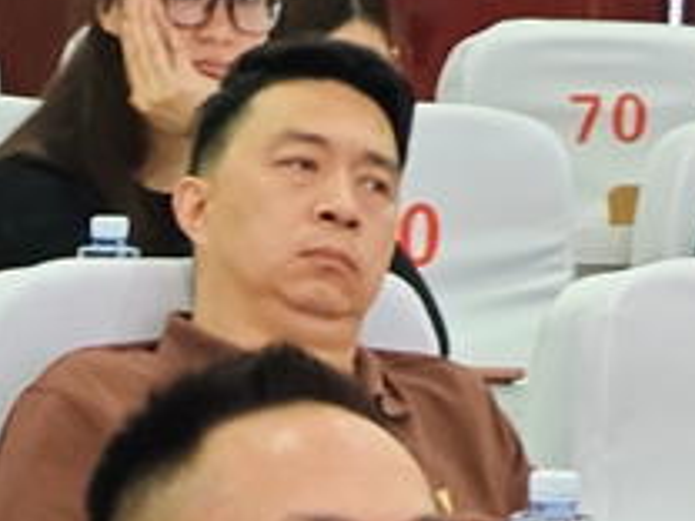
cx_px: -90
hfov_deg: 7.3
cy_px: 887
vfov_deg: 5.4
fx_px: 5421
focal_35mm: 270
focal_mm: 10.1
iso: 2500
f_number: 2
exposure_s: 1/100
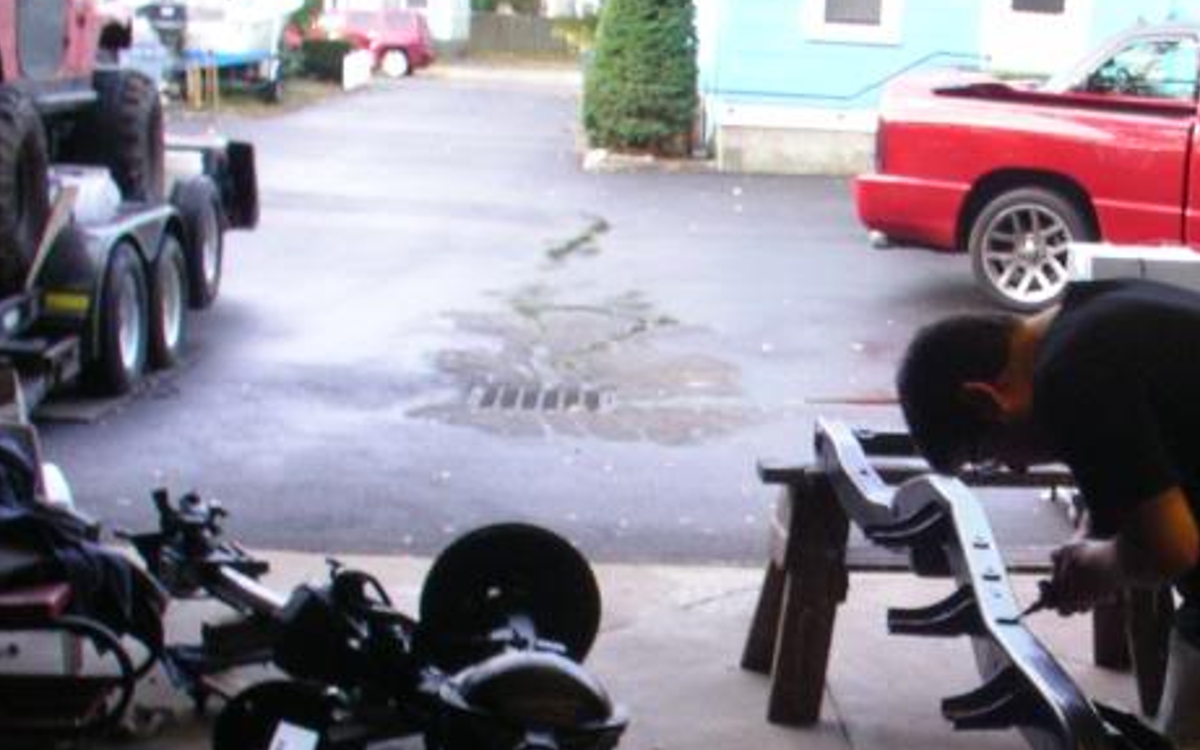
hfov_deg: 29.4
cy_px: 661
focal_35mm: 68
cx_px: 992
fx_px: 2224
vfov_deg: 18.8
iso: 100
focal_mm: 5.7
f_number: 6.9
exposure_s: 1/10
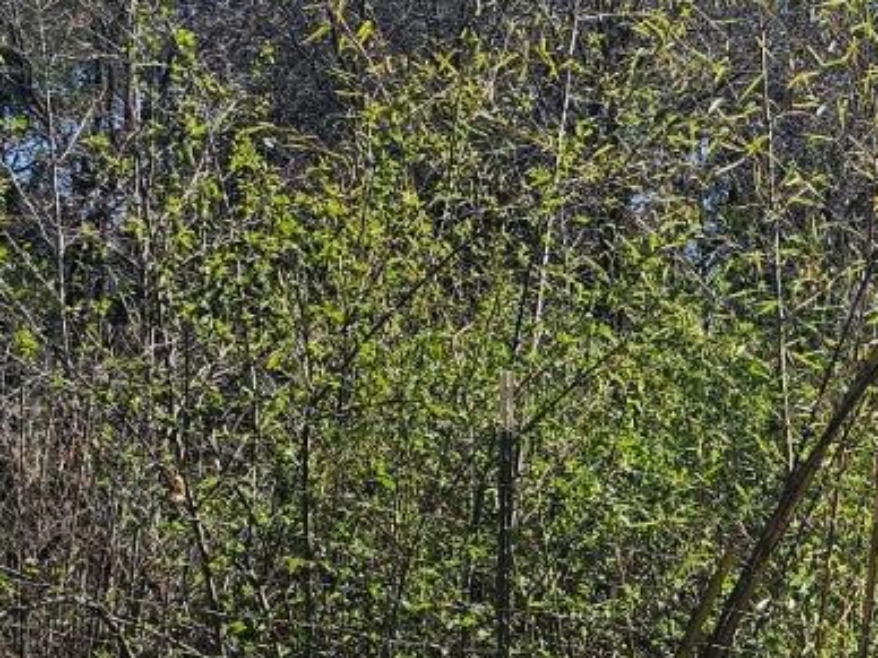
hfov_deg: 19.8
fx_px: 2257
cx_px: 1224
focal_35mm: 89
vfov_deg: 16.3
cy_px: 637
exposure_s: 1/1120
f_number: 1.7
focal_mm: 6.3
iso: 20
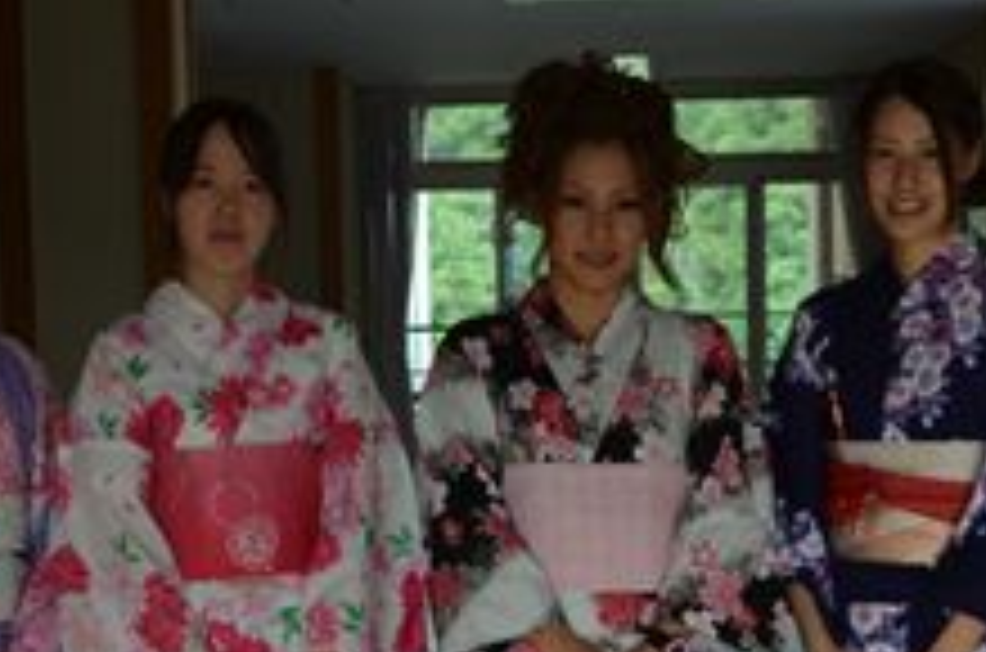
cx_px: 504
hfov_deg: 20.9
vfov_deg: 13.7
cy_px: 650
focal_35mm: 98
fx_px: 2678
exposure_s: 1/125
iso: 280
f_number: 5.6
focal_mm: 28
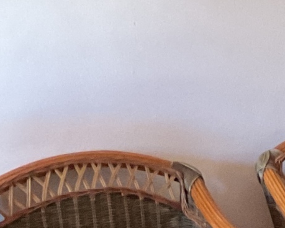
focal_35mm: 158
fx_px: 1332
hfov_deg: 9.9
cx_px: 794
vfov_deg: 9.7
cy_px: 22
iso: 250
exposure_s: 1/50
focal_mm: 3
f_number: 1.8
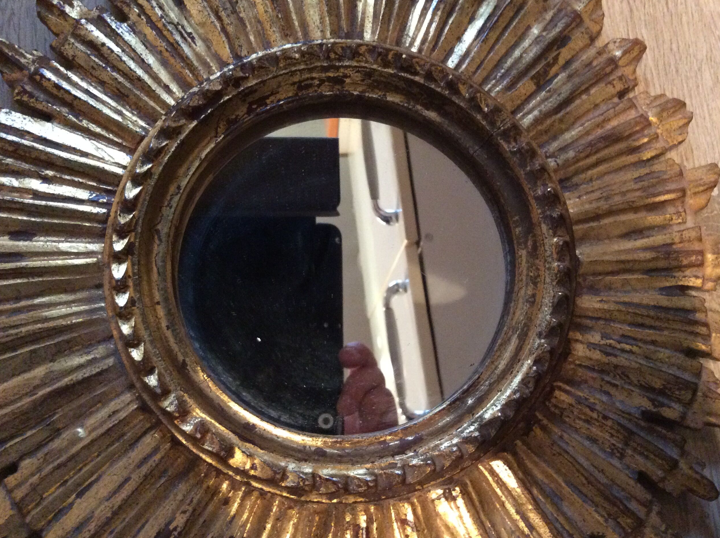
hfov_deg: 55.4
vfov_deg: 42.8
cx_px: 370
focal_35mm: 33
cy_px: 275
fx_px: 685
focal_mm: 3.3
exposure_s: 1/17
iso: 320
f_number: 2.4
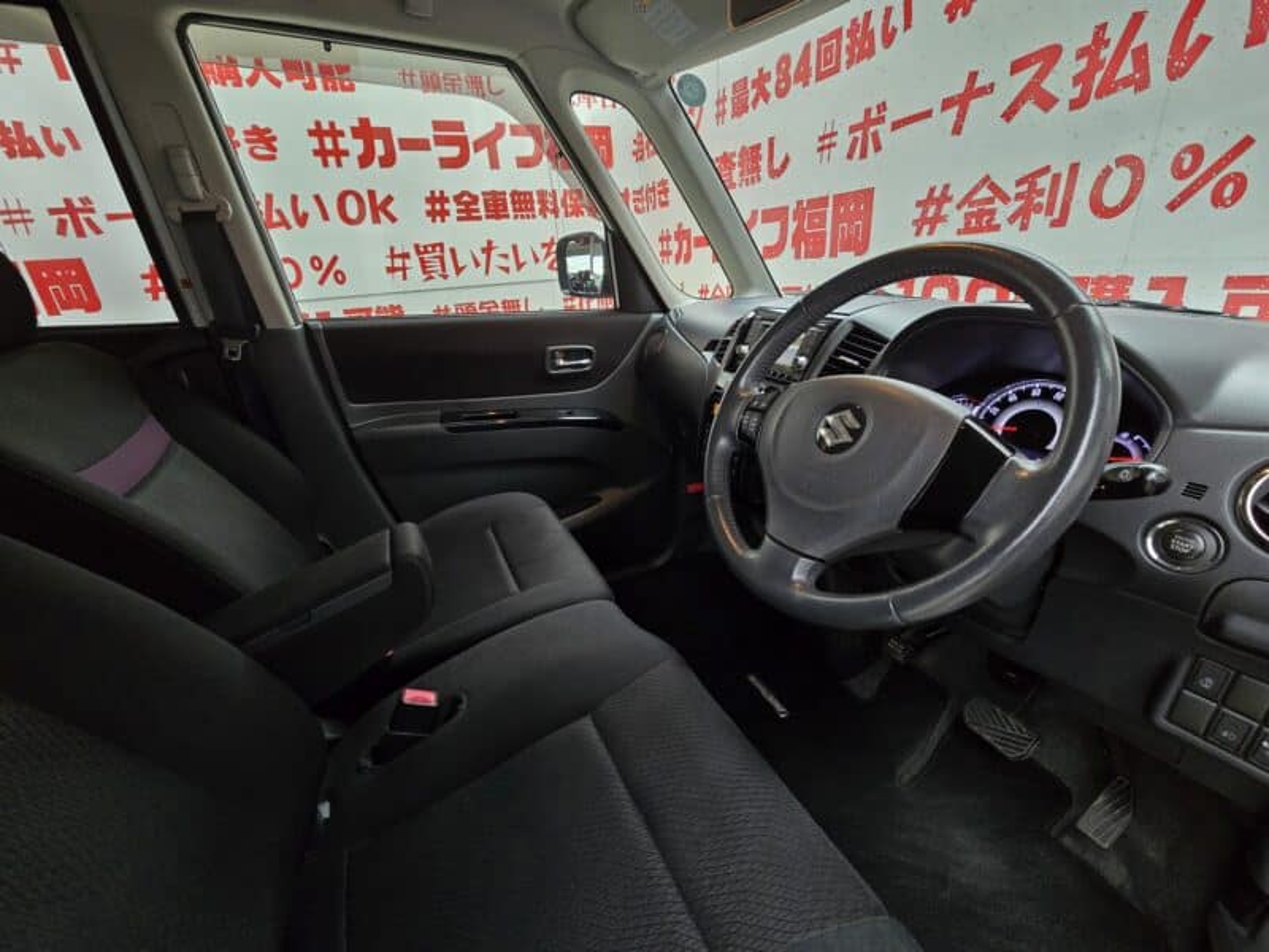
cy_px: 476
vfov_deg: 89.9
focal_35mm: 13
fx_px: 477
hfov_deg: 106.2
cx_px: 634
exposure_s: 1/50
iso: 400
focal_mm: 2.2
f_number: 2.2
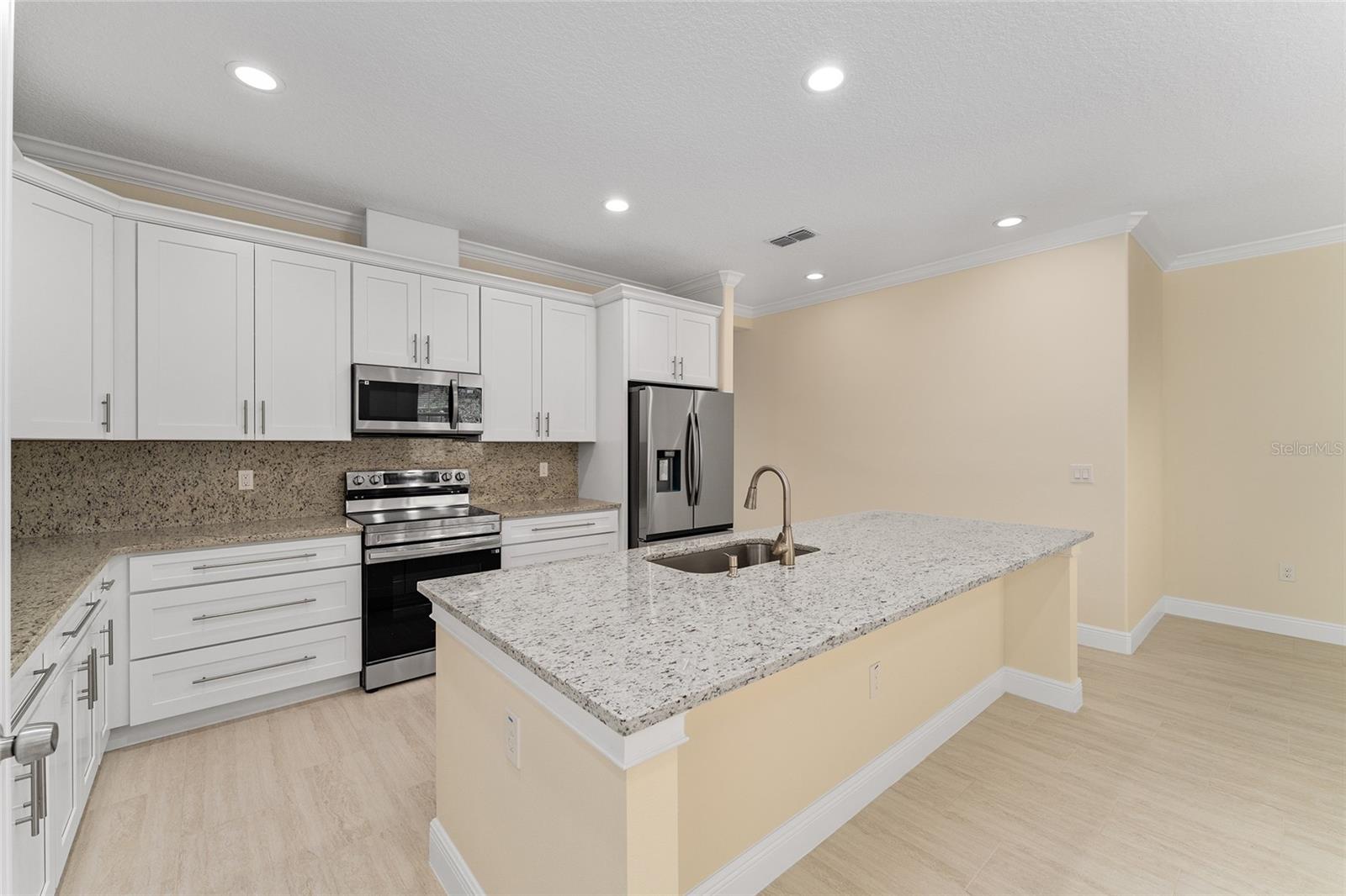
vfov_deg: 78.4
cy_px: 448
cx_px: 673
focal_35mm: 15
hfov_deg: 101.5
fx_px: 549
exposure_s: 1/25
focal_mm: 14.7
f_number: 8
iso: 320
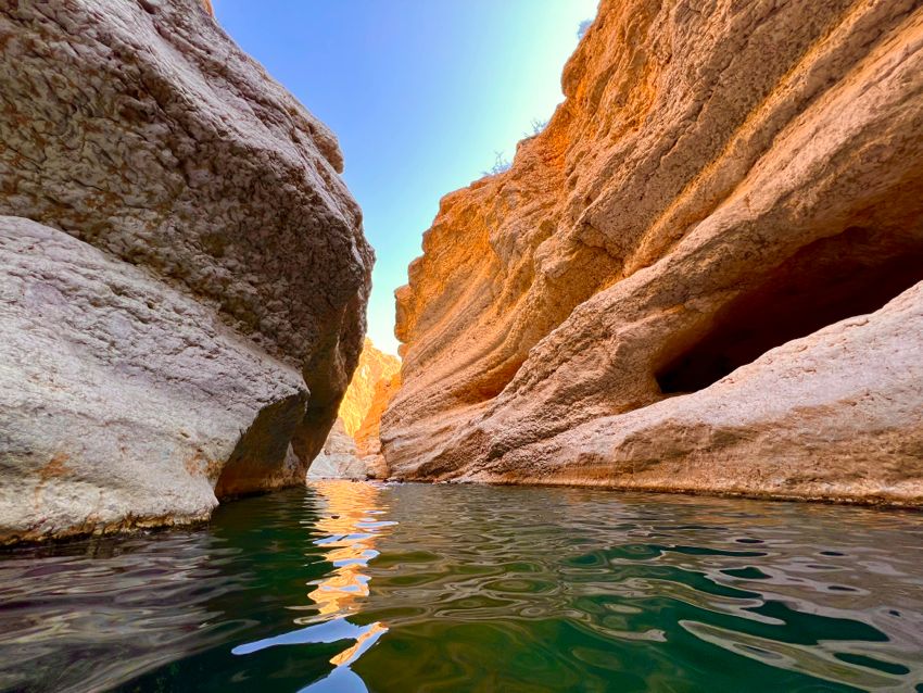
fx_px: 347
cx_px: 462
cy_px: 346
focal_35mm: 13
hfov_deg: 106.2
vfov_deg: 89.9
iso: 32
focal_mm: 1.57
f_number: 1.8
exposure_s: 1/99
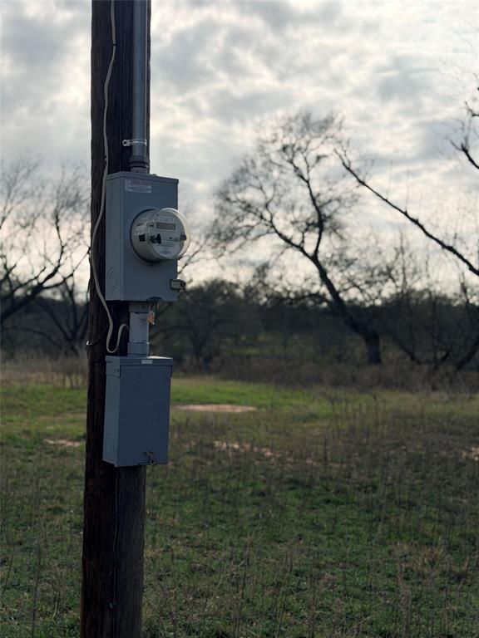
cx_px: 240
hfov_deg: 30.3
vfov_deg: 39.7
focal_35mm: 48
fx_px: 886
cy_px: 319
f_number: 1.78
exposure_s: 1/8772
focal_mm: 6.76
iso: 64
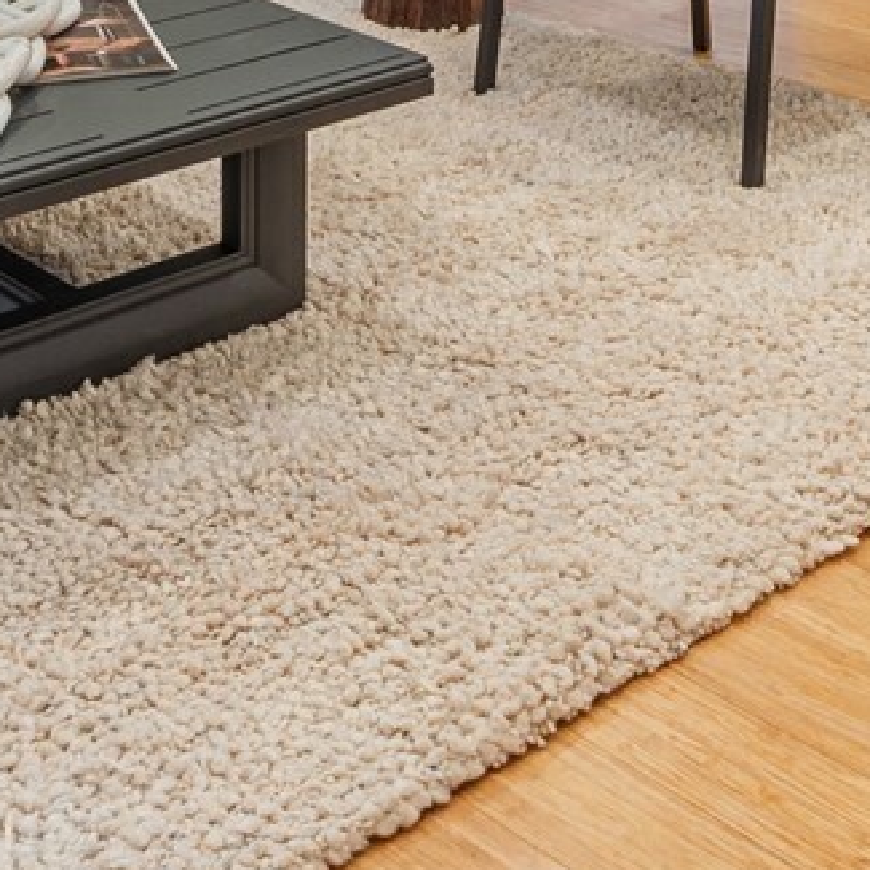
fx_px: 2019
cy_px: -596
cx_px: 422
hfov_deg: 24.3
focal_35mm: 71
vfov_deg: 19.5
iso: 100
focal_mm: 16
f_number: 11
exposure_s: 1
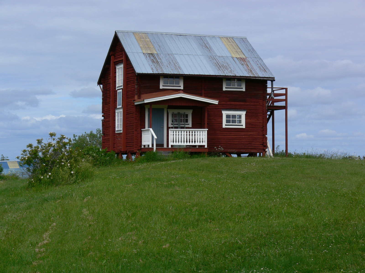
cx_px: 182
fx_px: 1002
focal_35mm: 95
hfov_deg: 20.7
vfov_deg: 15.6
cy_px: 136
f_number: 5.6
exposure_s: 1/500
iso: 80
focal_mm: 20.1
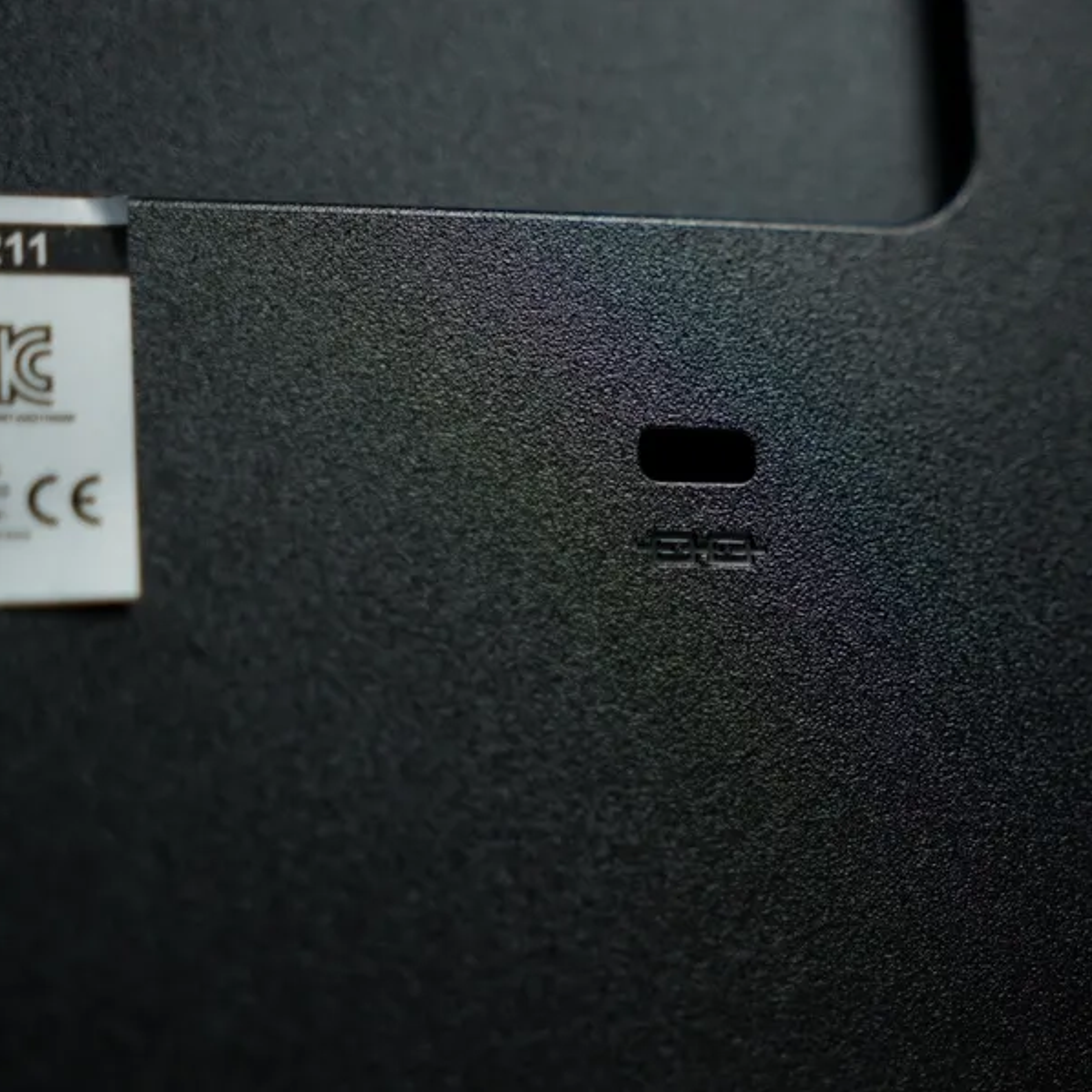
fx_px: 3426
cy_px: 546
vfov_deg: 18.1
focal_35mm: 96
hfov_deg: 18.1
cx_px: 630
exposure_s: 1/160
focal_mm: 50
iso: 640
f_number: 2.8
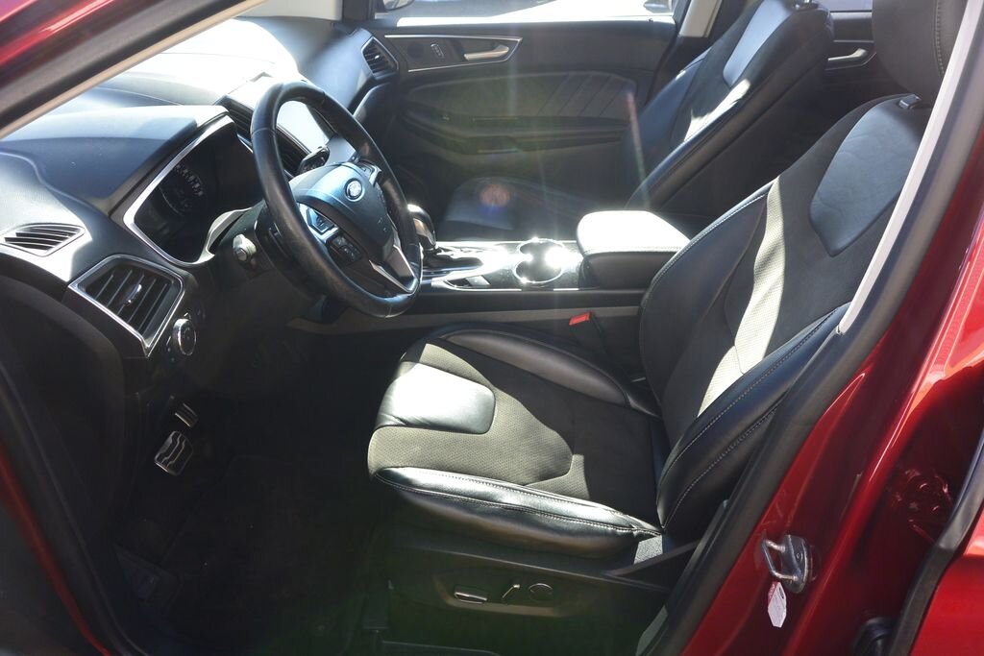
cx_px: 492
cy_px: 328
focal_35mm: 27
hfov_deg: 67.4
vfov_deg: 47.9
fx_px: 738
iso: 160
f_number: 4
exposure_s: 1/250
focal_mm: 10
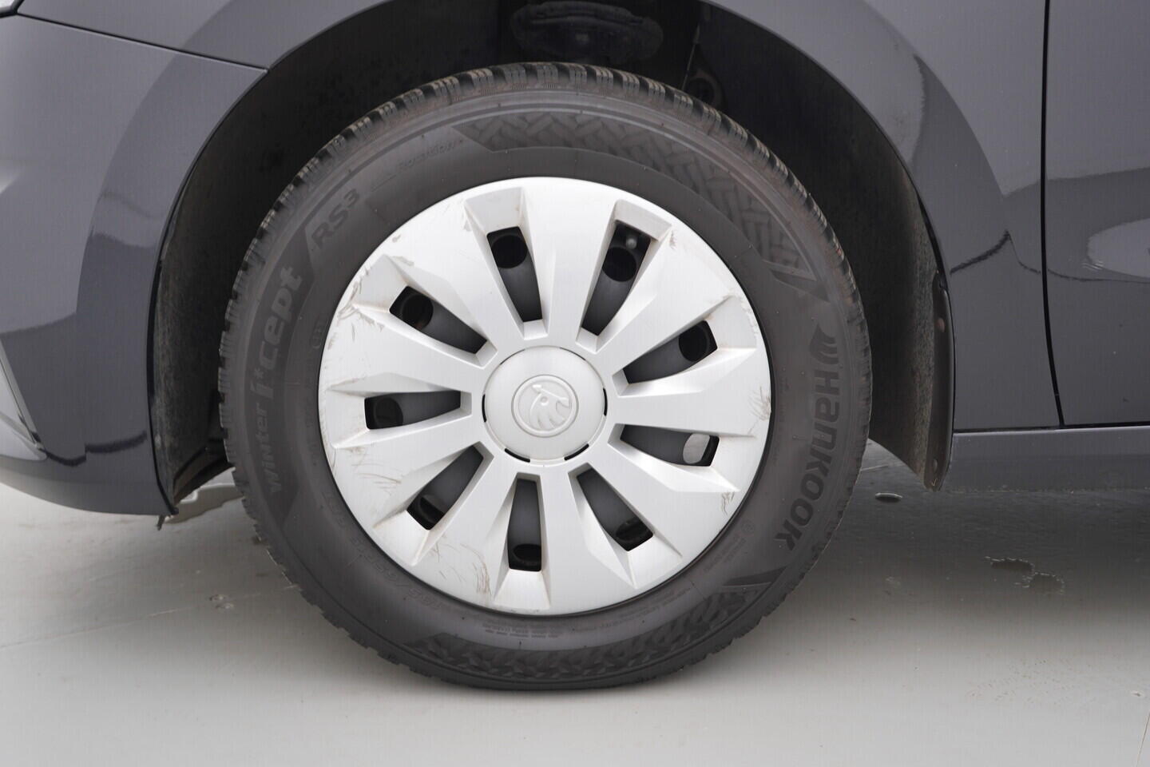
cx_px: 575
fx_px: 1150
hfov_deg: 53.1
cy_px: 384
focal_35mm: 36
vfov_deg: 36.9
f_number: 3.2
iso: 125
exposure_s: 1/50
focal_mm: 24
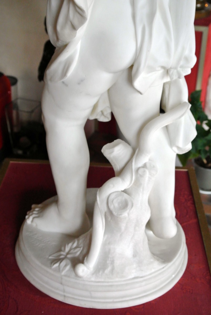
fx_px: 517
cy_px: 158
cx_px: 106
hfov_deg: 23.1
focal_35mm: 59
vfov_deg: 33.9
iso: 800
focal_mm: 21.9
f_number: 5
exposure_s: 1/8
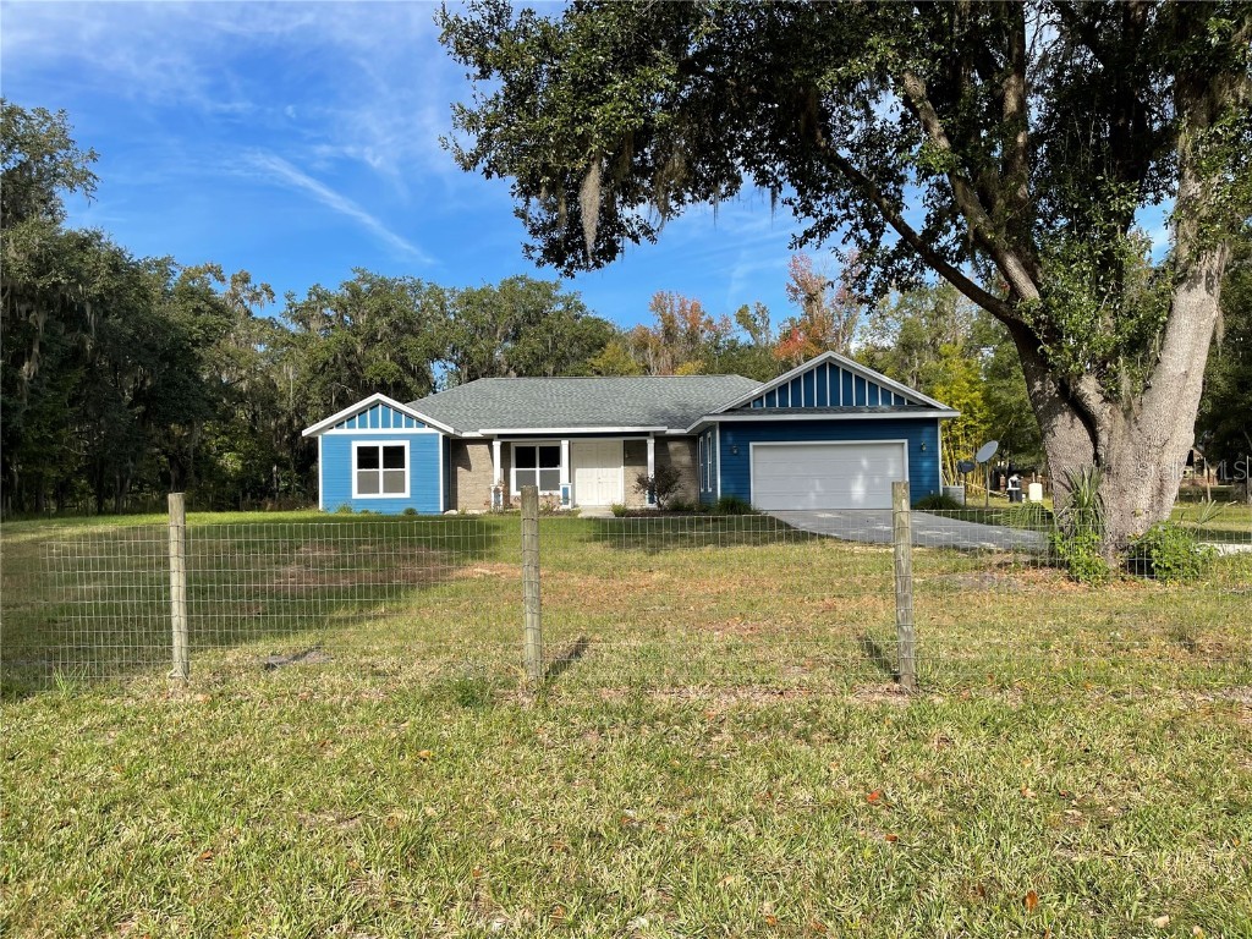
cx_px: 626
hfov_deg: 69.4
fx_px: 904
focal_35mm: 25
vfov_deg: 54.9
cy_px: 470
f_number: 1.6
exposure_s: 1/2203
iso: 32
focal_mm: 5.1
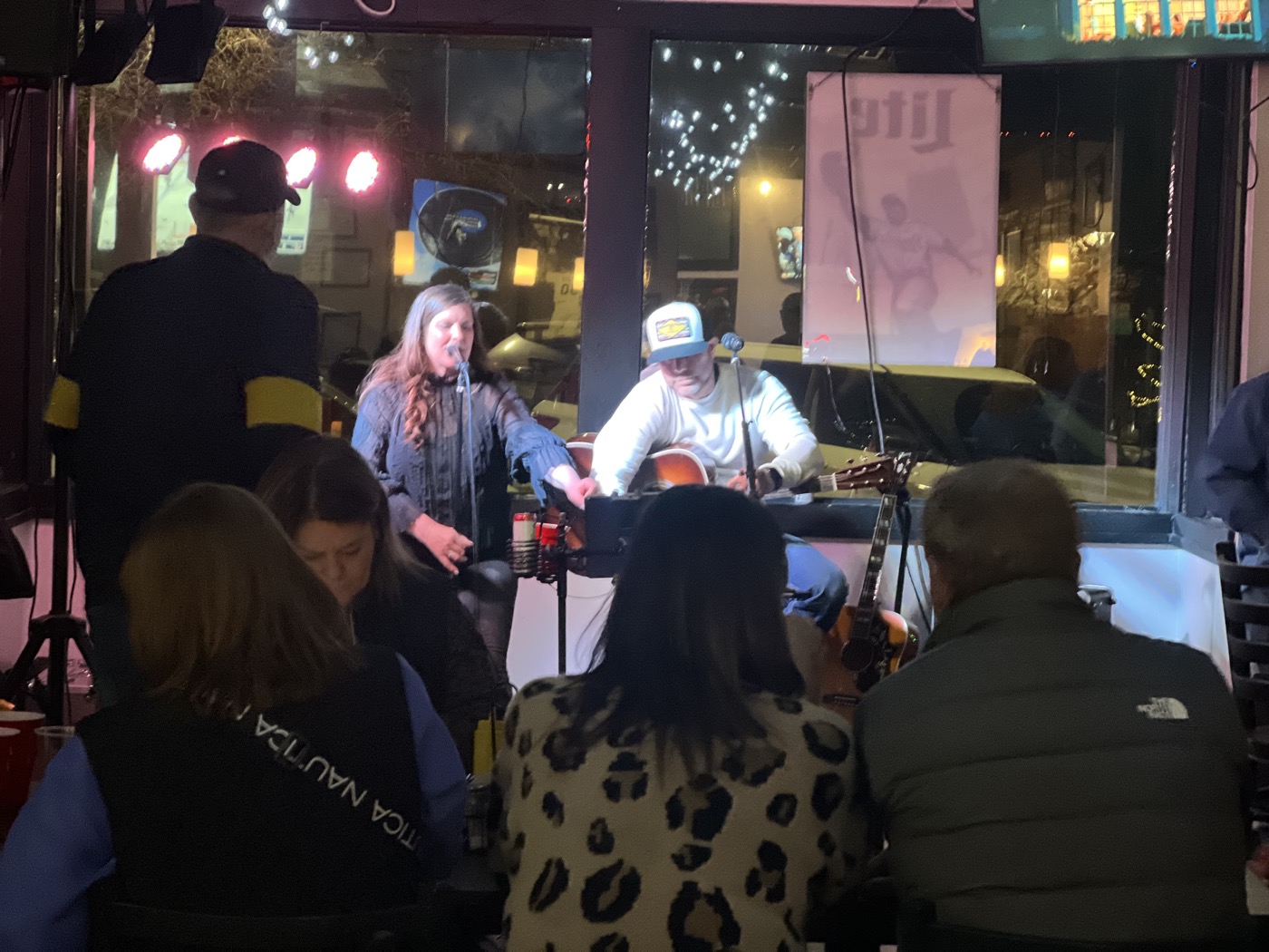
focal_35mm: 77
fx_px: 2823
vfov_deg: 19.1
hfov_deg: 25.3
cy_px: 476
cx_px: 634
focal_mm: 9
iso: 400
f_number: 2.8
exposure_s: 1/15
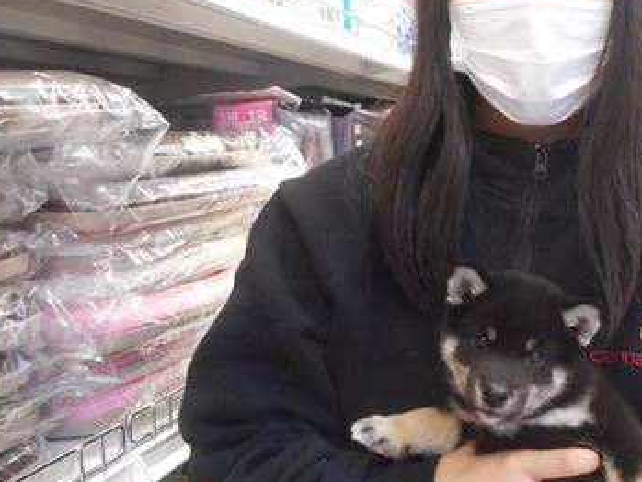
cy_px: 245
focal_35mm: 43
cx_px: 499
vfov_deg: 33.6
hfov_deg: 42.2
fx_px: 798
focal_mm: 4.5
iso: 400
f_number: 3.7
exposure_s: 1/13
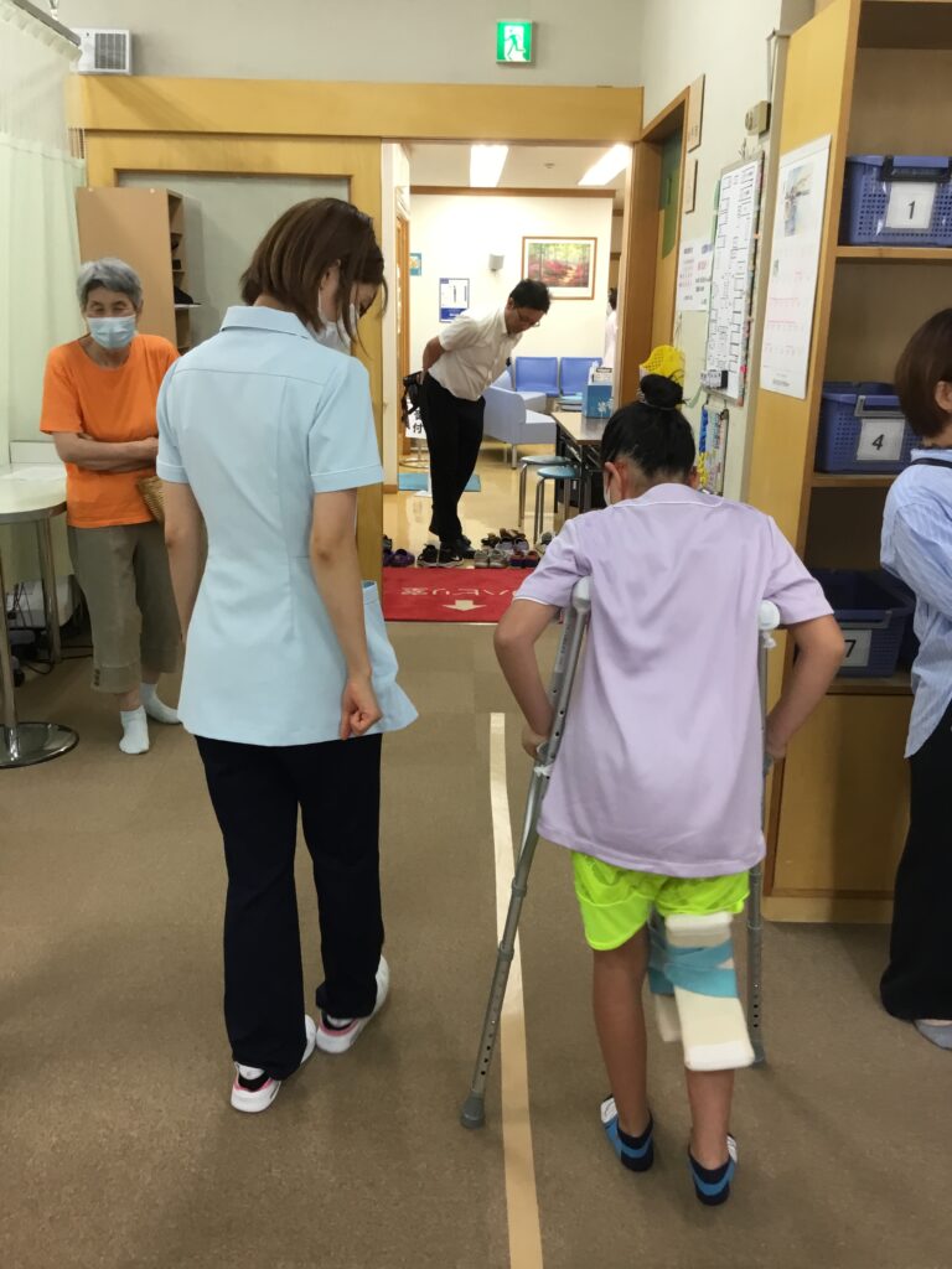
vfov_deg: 58.4
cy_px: 634
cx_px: 476
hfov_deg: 45.4
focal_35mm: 31
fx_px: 1137
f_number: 2.4
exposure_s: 1/33
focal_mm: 3.3
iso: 80
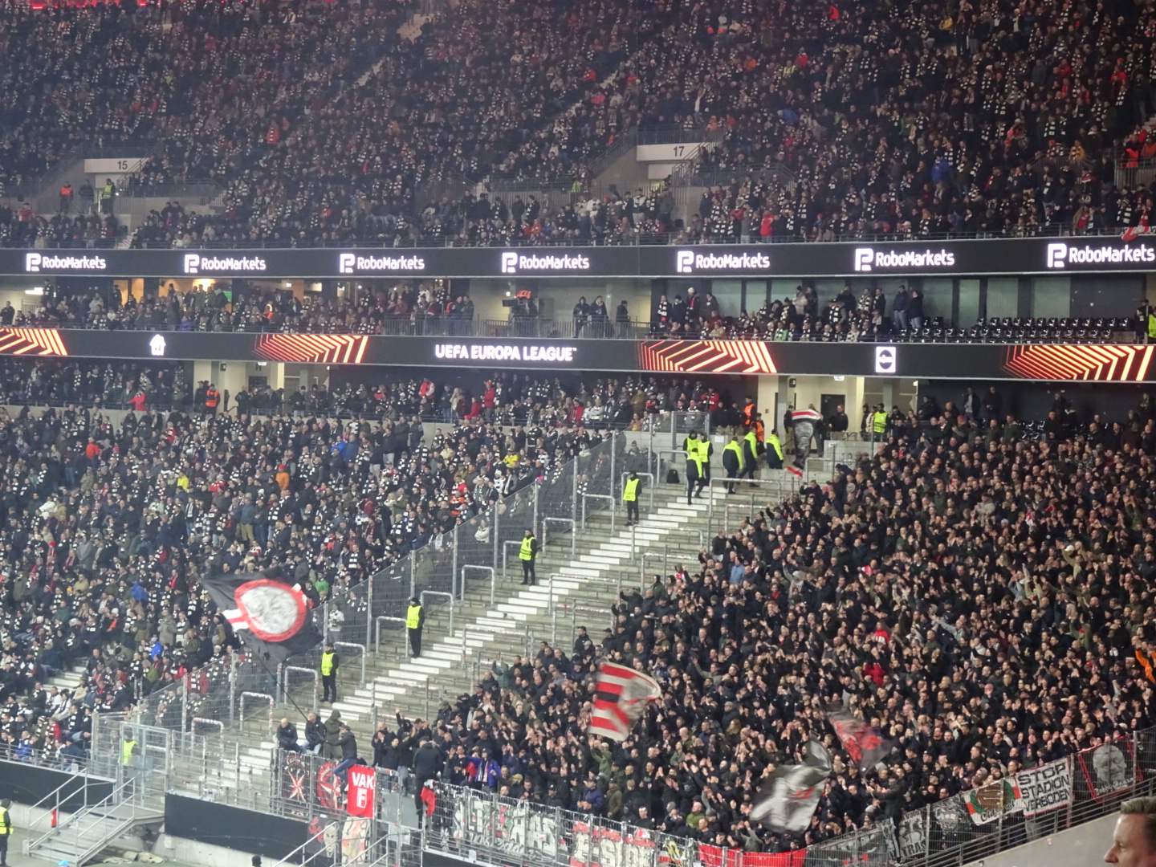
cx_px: 578
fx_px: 2772
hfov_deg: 23.6
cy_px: 434
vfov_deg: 17.8
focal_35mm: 83
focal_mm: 14.12
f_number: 5
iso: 800
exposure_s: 1/30
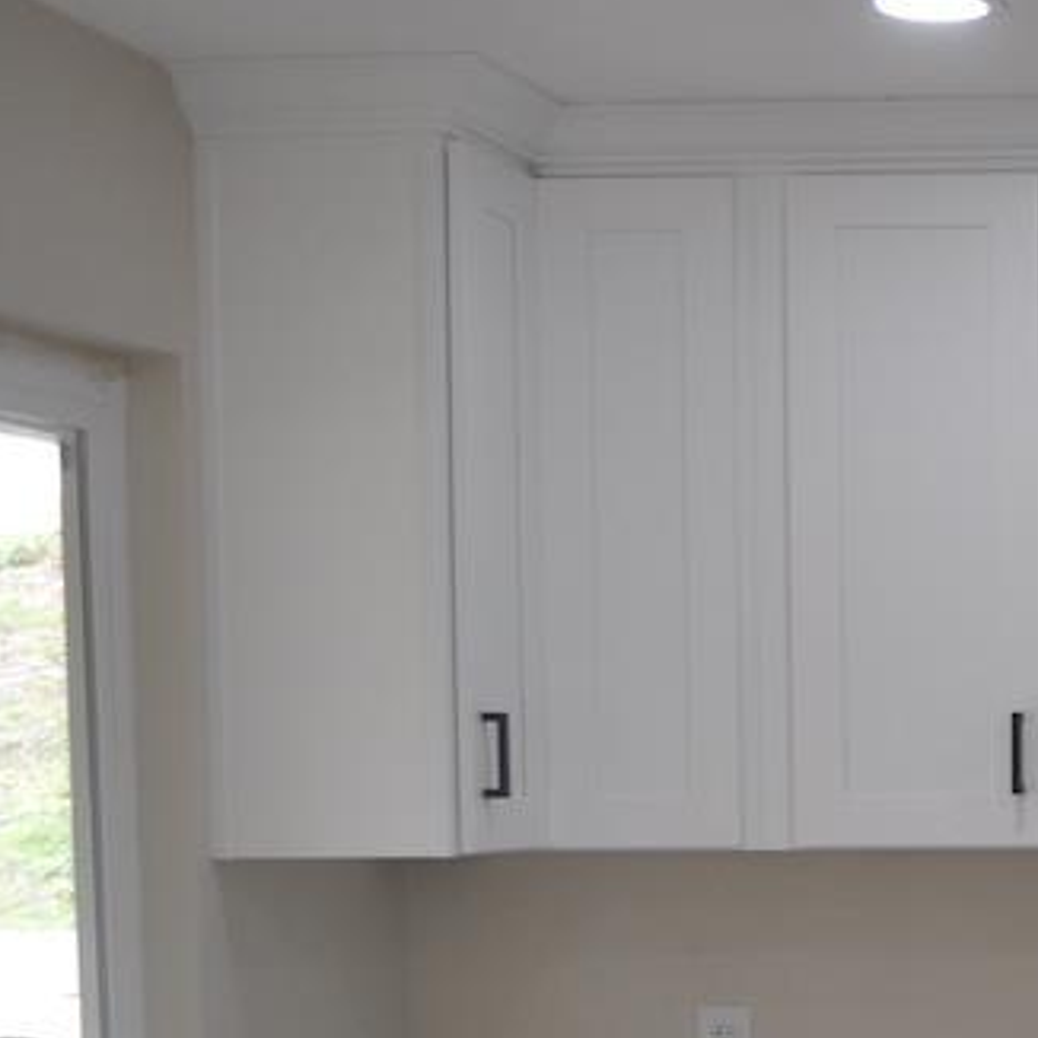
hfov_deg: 16.7
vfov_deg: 18.8
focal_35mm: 90
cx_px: 1751
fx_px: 3053
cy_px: 1022
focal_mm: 18
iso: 400
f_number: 5.6
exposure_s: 1/125
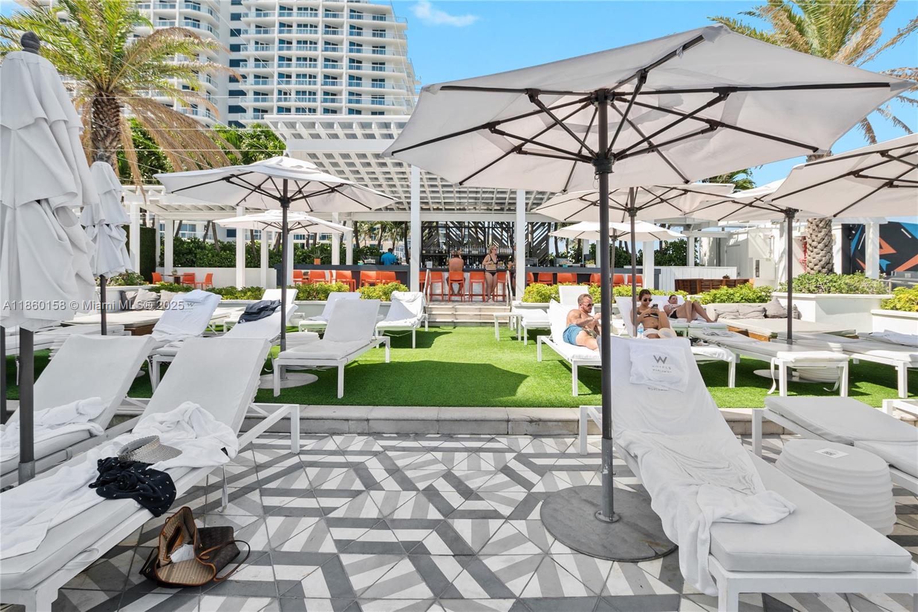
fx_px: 382
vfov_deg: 77.3
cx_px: 459
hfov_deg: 100.4
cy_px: 306
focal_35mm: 15
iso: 200
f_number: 8
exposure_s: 1/250
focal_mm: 10
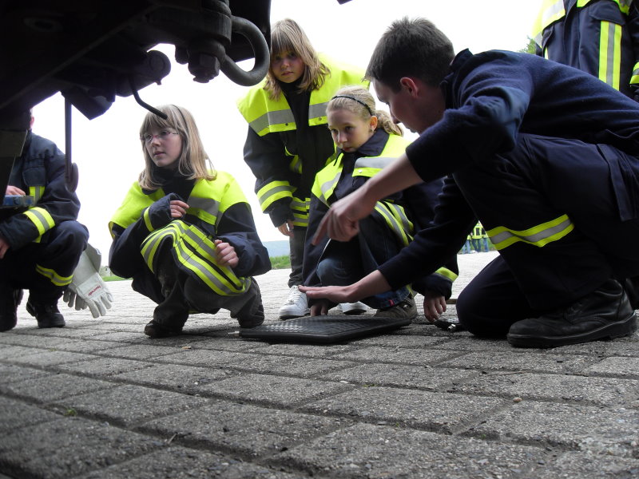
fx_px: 628
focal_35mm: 34
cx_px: 320
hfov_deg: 54.0
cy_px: 240
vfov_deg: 41.8
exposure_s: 1/350
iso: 80
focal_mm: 6.3
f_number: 2.8
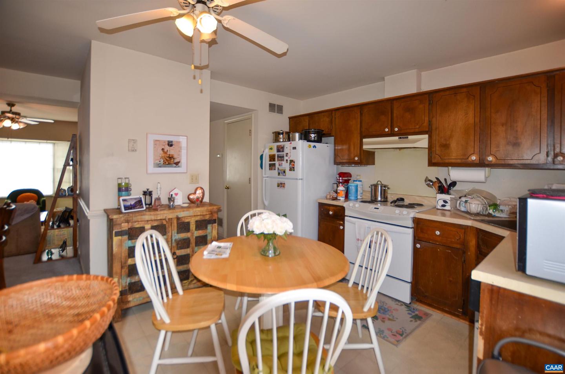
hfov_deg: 100.5
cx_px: 282
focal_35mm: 15
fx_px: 235
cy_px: 187
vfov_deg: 77.0
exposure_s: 1/60
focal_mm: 10
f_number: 3.5
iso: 100
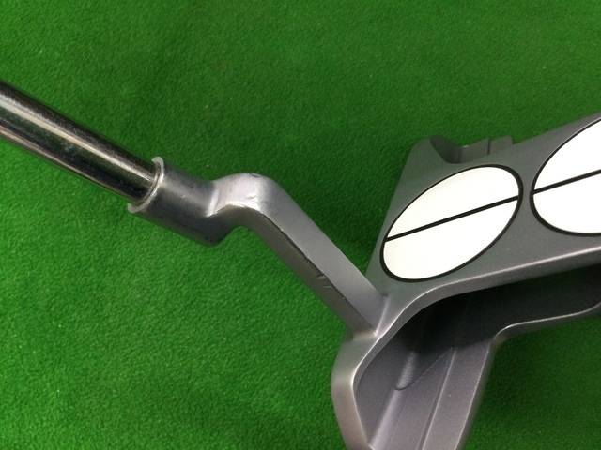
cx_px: 300
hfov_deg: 58.4
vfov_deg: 45.4
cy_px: 225
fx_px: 538
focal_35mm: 31
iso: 100
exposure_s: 1/30
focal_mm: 3.3
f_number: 2.4
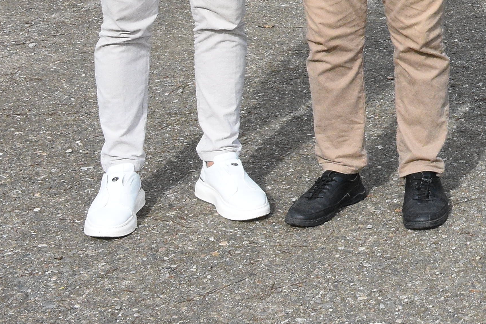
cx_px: 755
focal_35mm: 137
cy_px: -234
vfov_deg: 9.6
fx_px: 1850
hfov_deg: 13.9
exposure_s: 1/640
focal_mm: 26
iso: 1250
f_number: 13
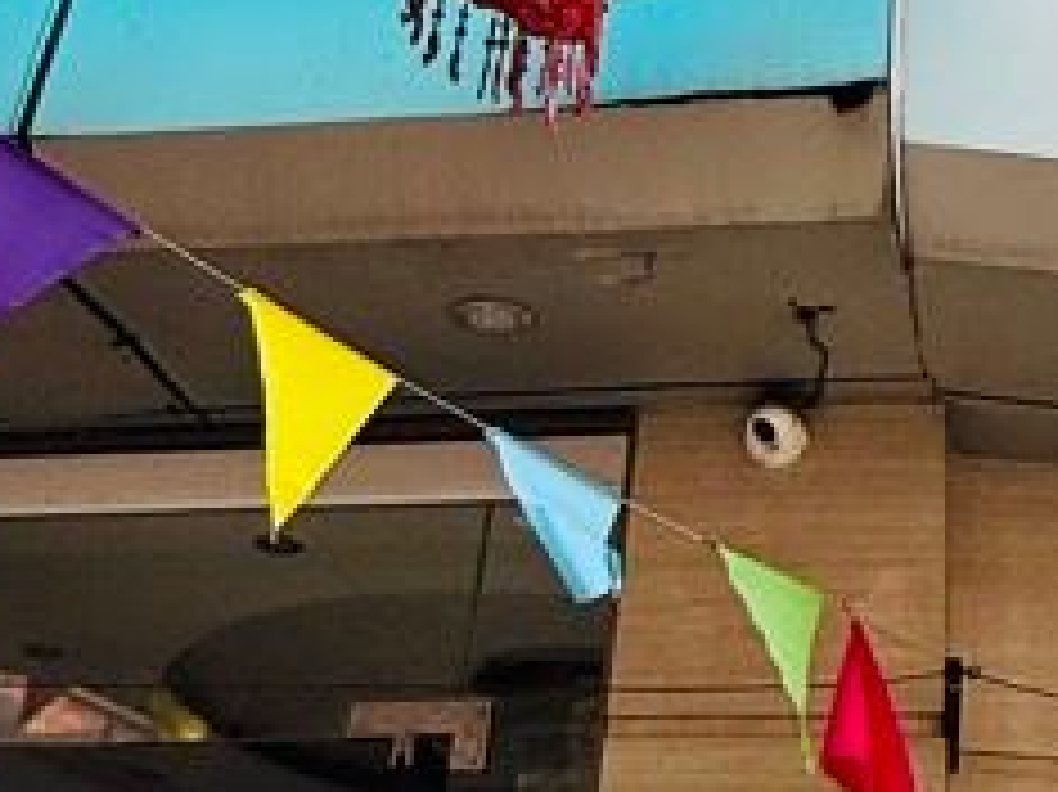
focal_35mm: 61
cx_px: 873
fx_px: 1863
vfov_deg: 23.7
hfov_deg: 30.8
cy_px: 162
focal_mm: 2.22
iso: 64
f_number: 2.2
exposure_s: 1/340
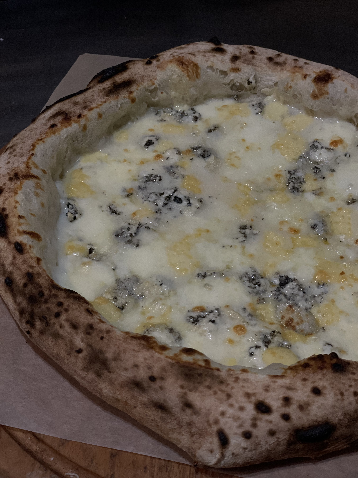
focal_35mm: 52
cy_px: 239
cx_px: 179
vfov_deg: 36.8
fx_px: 717
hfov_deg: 28.0
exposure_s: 1/100
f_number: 2
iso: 250
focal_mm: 6
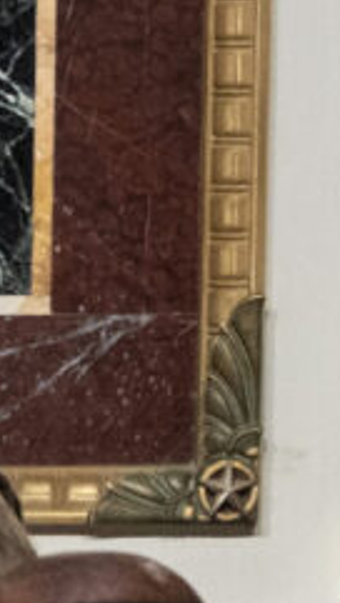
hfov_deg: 2.9
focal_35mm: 418
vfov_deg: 5.1
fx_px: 6683
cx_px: -782
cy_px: 1103
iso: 3200
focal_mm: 47
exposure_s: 1/200
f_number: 3.5
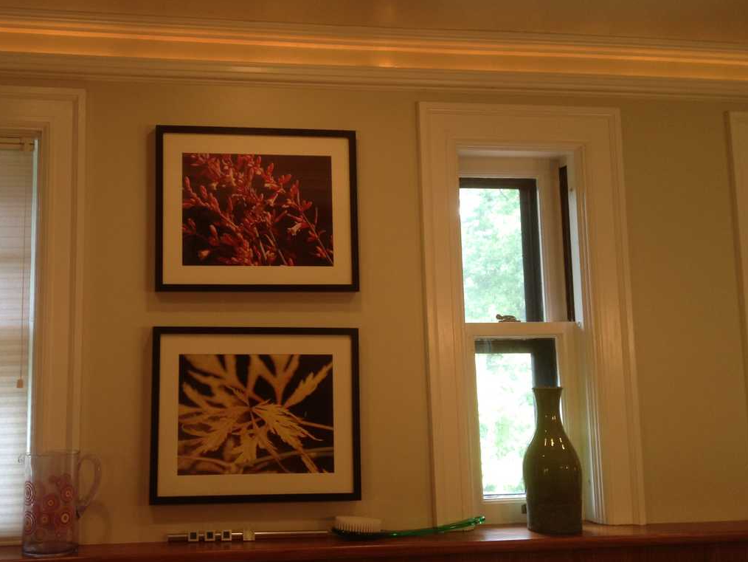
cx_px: 263
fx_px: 994
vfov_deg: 31.5
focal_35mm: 46
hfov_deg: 40.8
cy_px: 237
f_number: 2.4
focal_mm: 4.28
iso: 64
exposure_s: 1/40
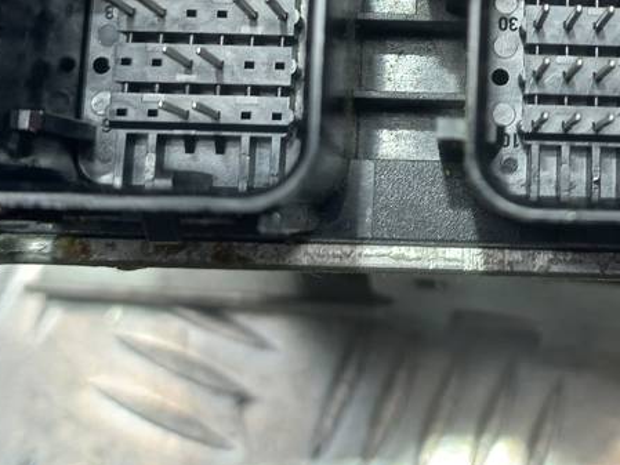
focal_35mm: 57
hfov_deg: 33.1
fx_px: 1021
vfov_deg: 24.9
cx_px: 465
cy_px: 43
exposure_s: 1/50
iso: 40
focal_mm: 4.6
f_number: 1.8
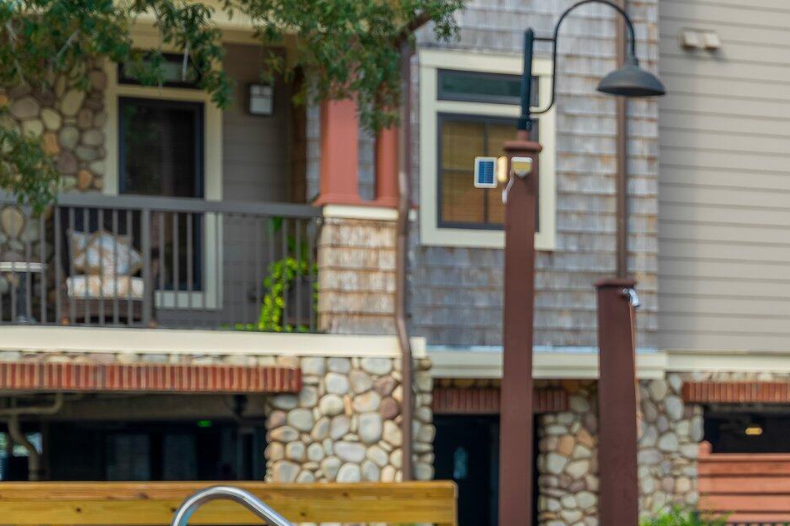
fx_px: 2384
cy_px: 383
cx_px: 751
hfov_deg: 18.4
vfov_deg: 12.6
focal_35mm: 109
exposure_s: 1/160
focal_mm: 50.3
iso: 125
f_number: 3.5
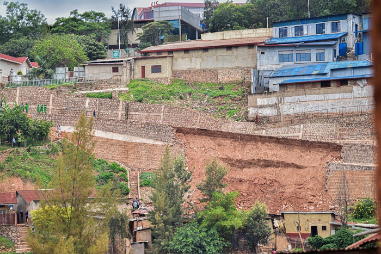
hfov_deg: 15.2
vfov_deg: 10.2
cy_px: 127
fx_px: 1429
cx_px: 190
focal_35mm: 135
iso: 100
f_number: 2.8
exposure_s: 1/1000
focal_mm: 135
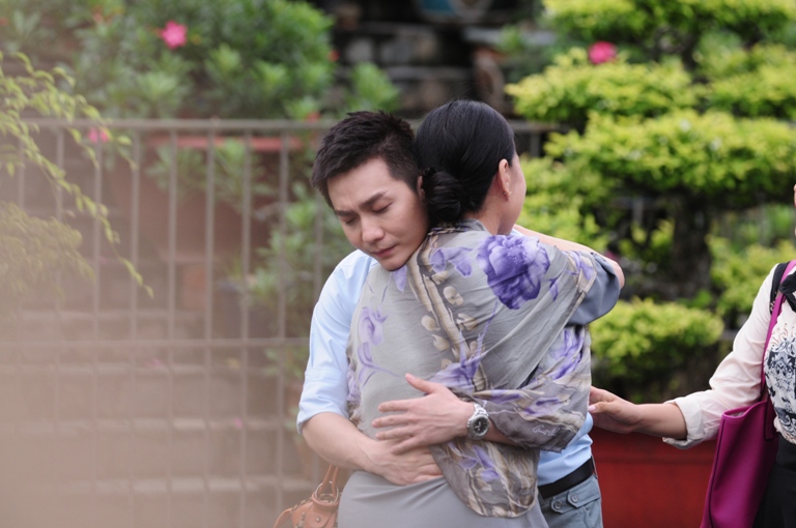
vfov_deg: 5.5
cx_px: 398
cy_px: 264
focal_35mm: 248
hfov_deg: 8.3
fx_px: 5466
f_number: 3.5
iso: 400
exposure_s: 1/400
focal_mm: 165
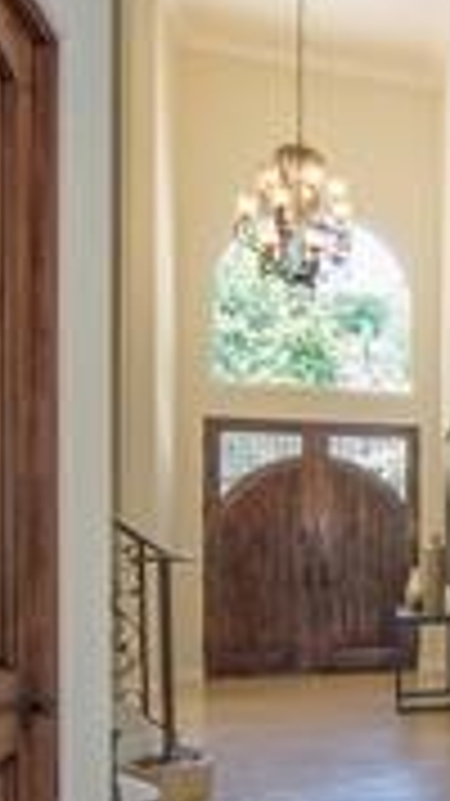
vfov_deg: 44.4
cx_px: 882
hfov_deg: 18.4
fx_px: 955
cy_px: 572
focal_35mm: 45
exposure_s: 1/1.25
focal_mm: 17
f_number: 22
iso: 200
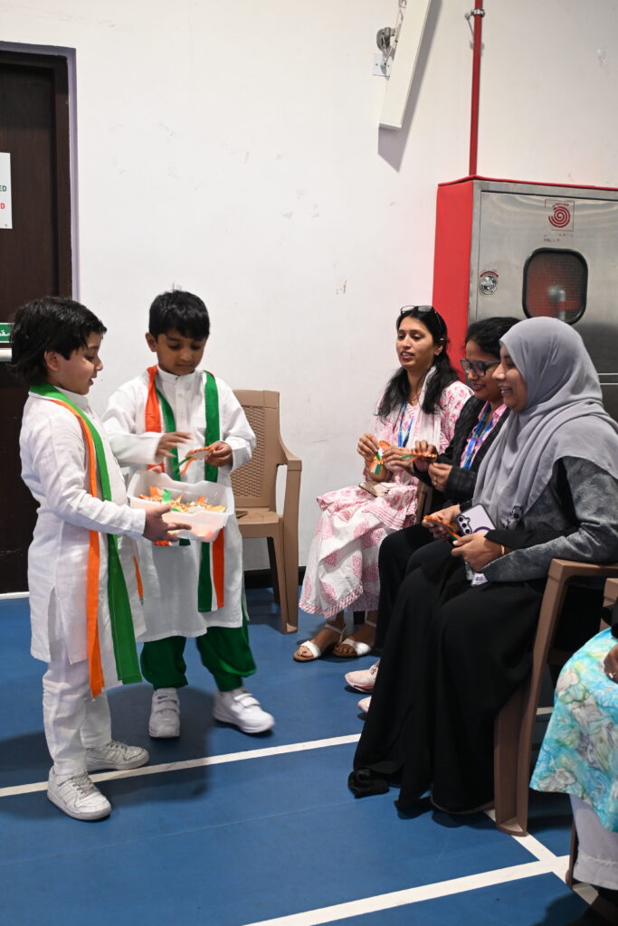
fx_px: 965
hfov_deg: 35.5
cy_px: 463
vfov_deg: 51.3
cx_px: 309
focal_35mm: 38
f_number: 4.2
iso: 1100
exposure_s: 1/40
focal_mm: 25
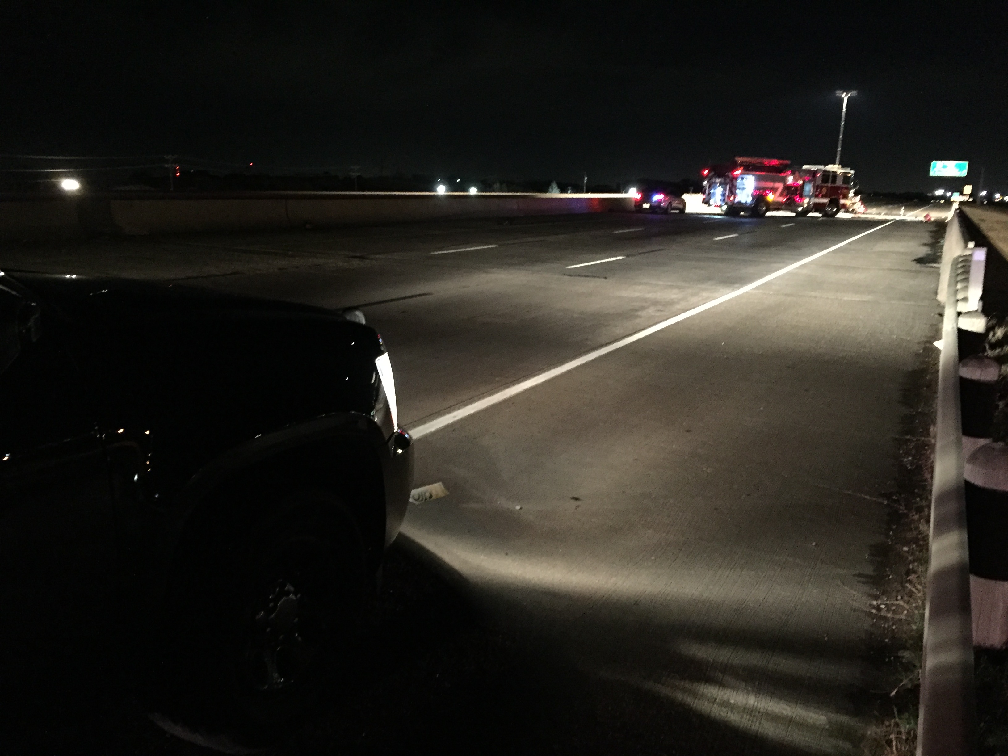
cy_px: 378
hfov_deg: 61.7
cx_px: 504
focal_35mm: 29
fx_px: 844
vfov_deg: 48.2
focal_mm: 4.15
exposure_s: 1/15
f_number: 2.2
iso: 800
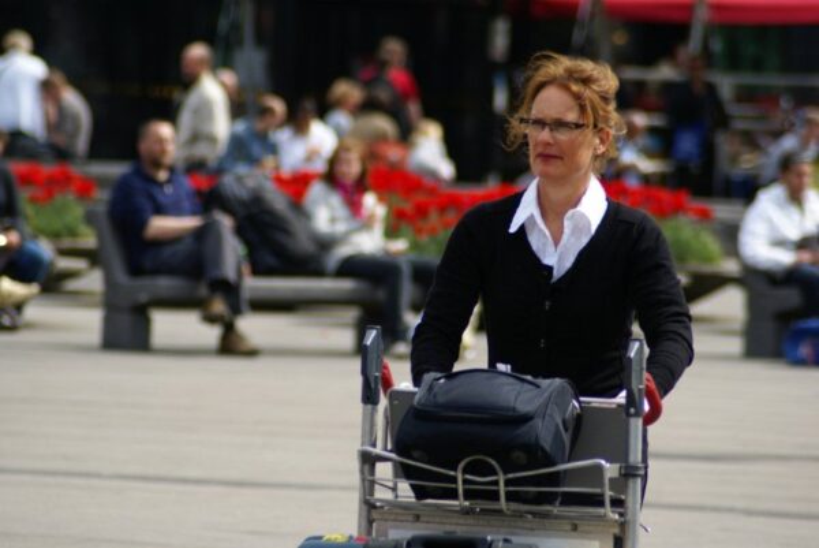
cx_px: 410
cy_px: 274
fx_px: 7171
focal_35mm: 315
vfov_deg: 4.4
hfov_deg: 6.5
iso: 100
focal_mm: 210
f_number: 5.6
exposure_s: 1/500
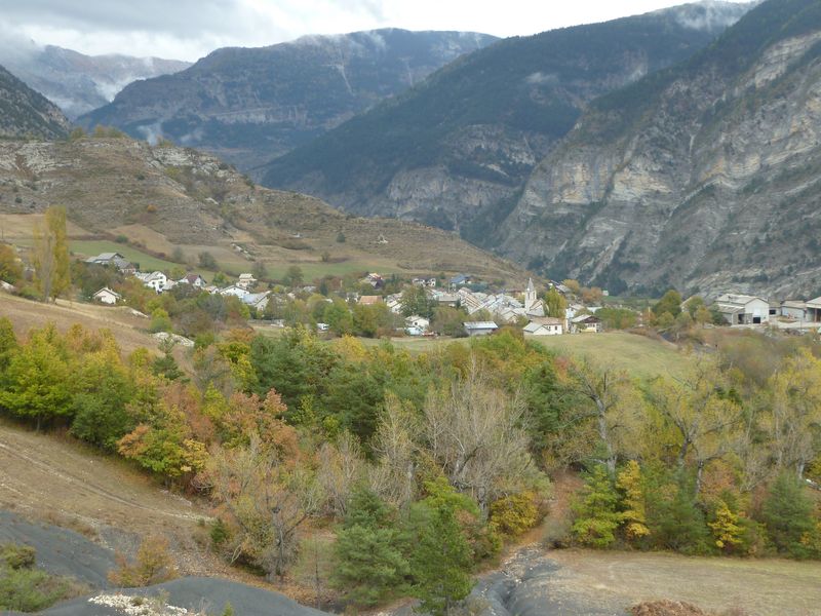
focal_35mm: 55
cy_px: 308
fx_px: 1304
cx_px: 410
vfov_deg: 26.6
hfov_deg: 34.9
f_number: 3.9
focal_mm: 9.1
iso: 80
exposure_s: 1/80
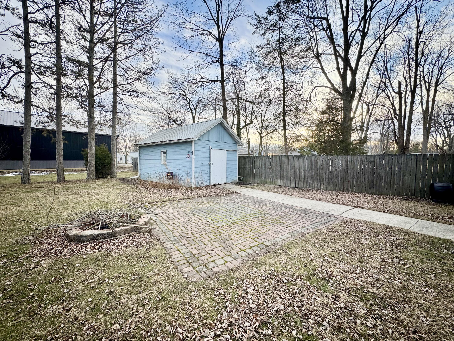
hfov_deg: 102.1
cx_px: 227
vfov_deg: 85.7
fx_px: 184
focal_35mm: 14
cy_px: 170
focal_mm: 2.22
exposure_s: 1/216
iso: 40
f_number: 2.2
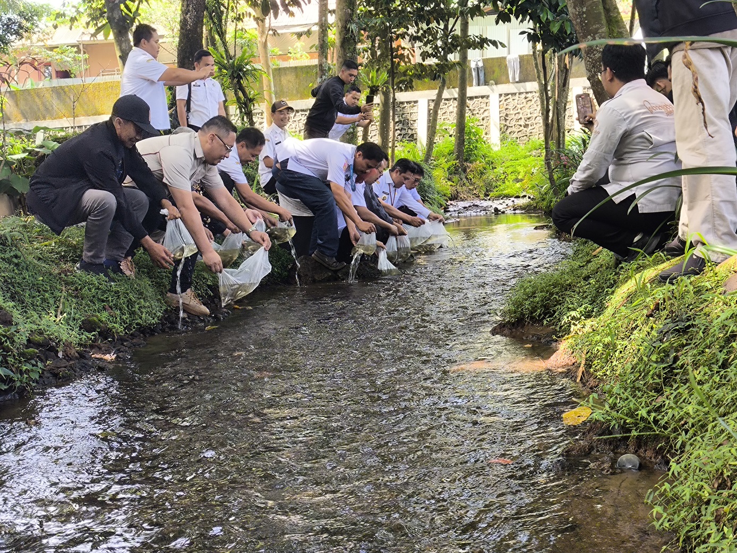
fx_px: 1129
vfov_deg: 27.5
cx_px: 368
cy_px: 276
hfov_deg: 36.2
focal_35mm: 53
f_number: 1.7
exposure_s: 1/100
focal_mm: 4.71
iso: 80
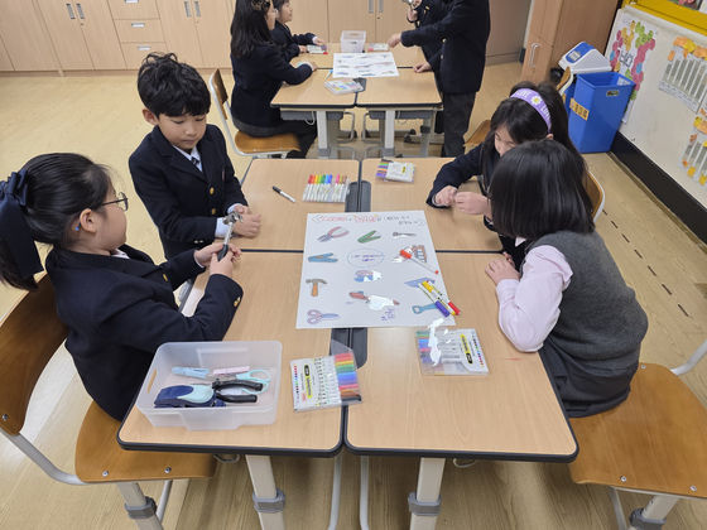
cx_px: 354
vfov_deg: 58.9
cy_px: 265
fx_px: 470
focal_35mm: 23
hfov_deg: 73.9
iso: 125
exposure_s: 1/120
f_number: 1.7
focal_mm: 6.3
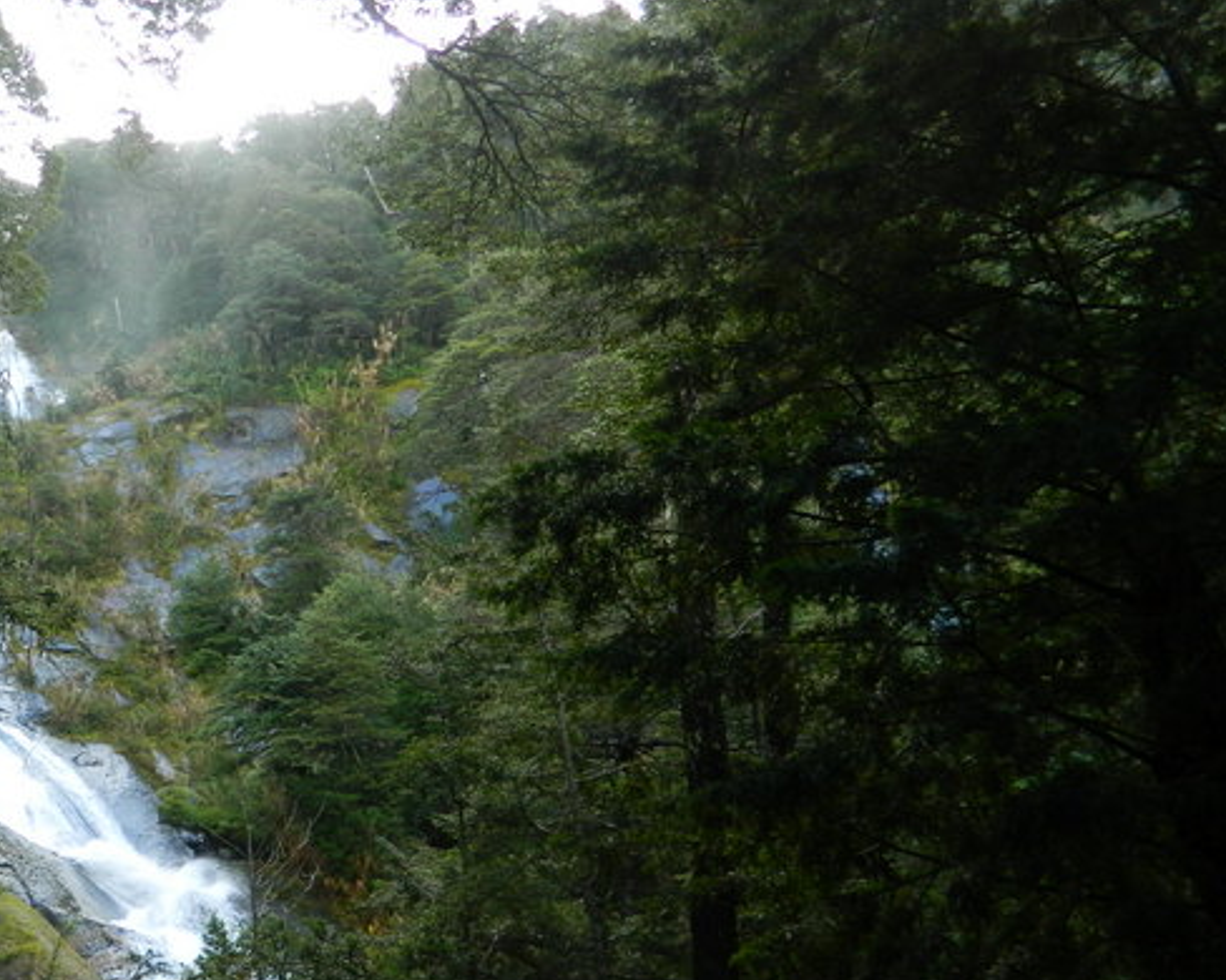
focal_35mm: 40
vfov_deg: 36.9
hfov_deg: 43.5
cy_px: 663
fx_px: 1451
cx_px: 236
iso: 80
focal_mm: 4.5
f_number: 3.1
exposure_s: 1/50
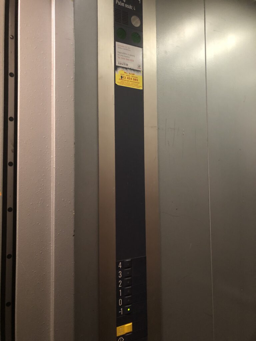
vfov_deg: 63.4
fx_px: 276
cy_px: 170
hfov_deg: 49.7
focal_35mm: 28
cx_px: 128
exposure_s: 1/4
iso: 100
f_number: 1.8
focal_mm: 3.99
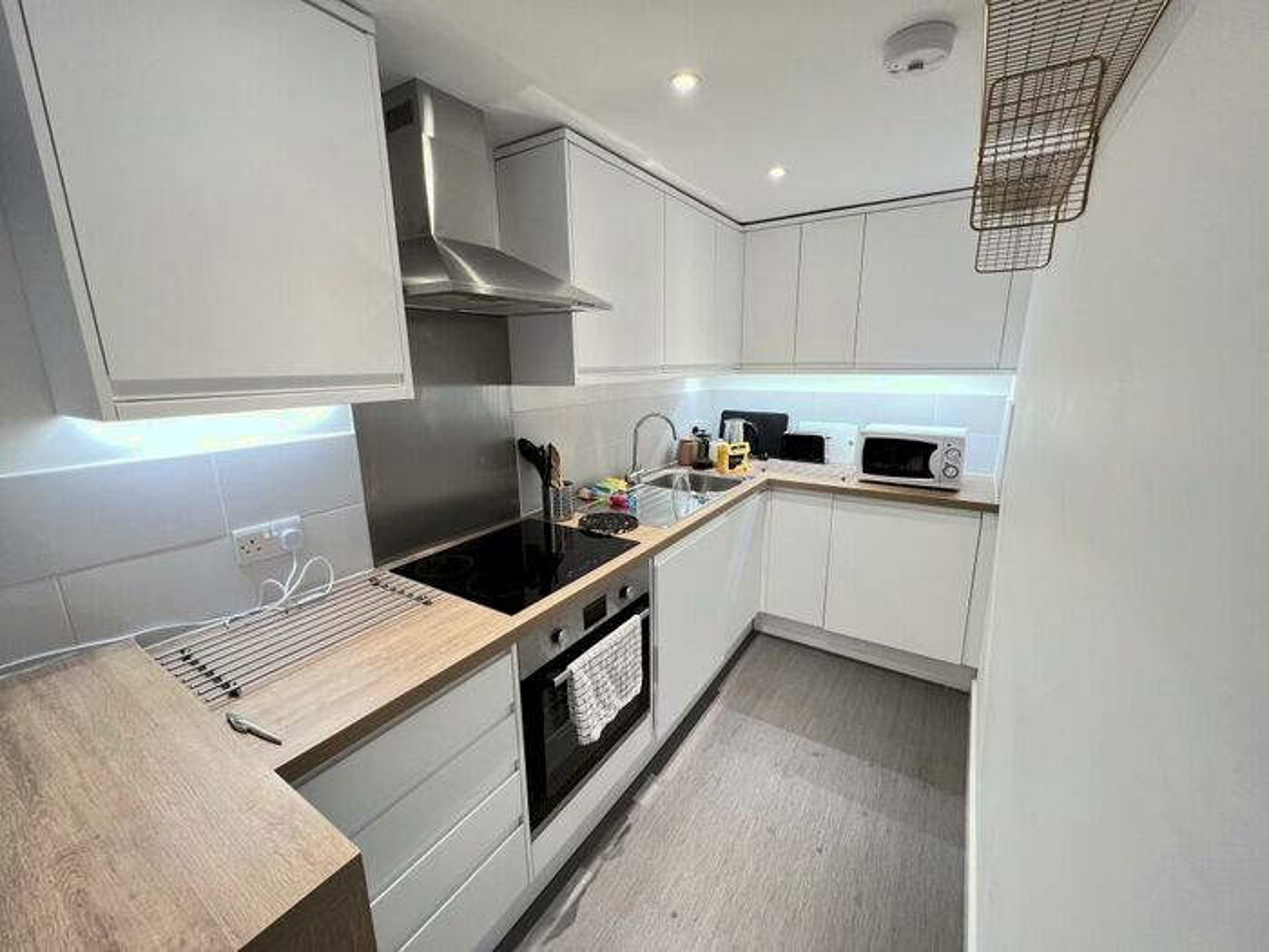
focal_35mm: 13
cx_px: 634
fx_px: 477
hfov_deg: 106.2
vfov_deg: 89.9
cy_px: 476
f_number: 1.8
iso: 160
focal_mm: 1.57
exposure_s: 1/50
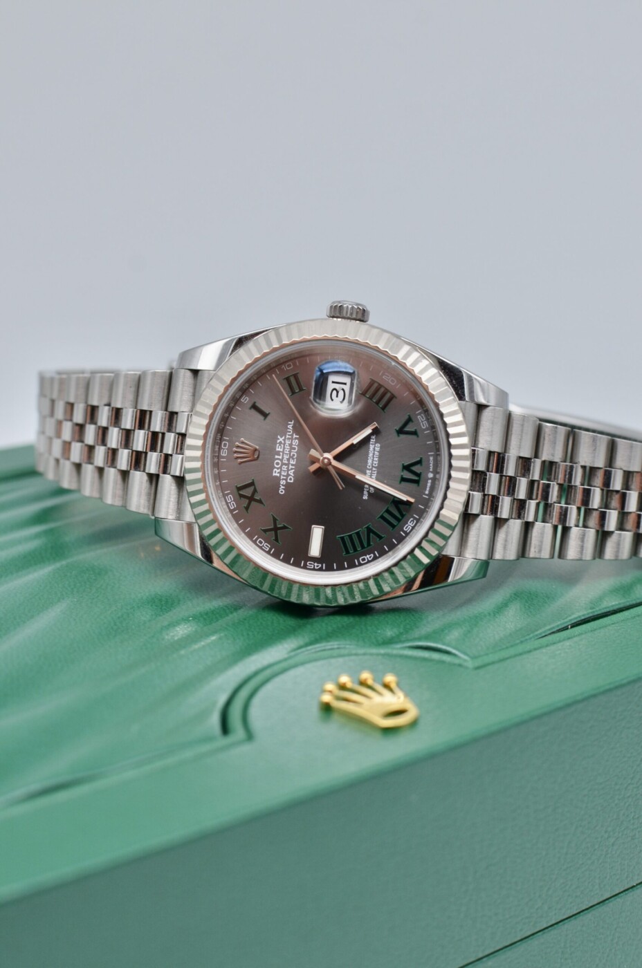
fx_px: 1410
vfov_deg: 37.9
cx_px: 321
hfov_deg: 25.7
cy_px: 484
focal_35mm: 52
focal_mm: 35
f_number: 5
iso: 400
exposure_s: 1/100
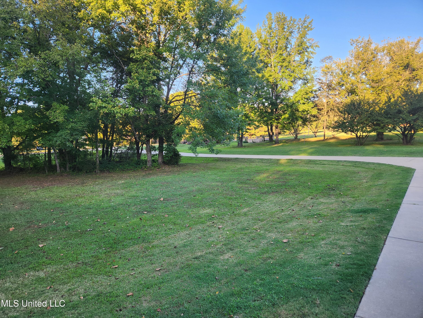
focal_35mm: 23
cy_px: 159
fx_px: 281
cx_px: 212
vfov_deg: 58.9
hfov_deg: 73.9
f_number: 1.8
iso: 20
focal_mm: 5.4
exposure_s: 1/180
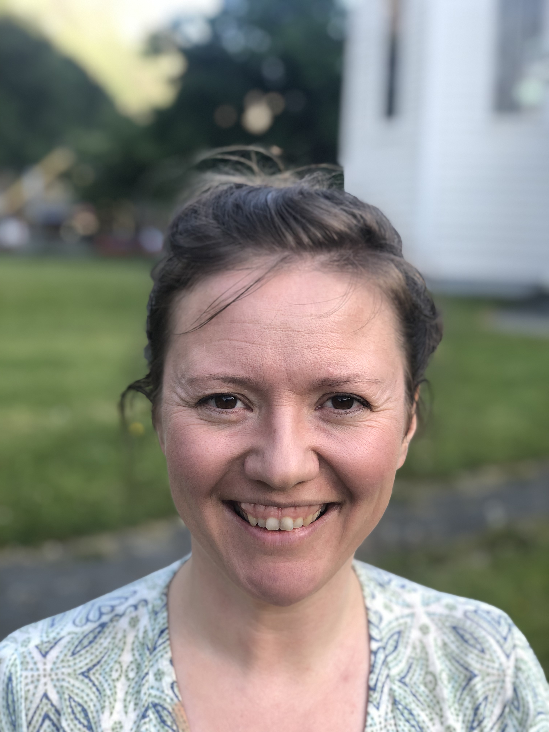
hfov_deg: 28.0
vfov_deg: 36.8
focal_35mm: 52
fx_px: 1100
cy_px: 366
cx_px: 274
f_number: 2.4
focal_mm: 6
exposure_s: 1/120
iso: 25
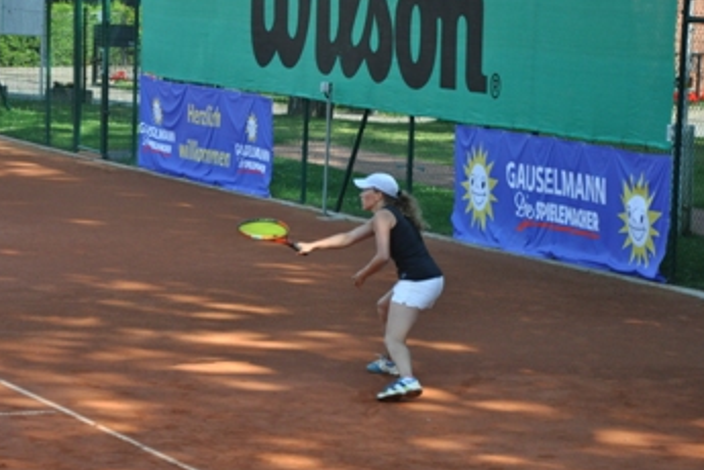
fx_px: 3500
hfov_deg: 11.5
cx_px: 302
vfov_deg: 7.7
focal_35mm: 179
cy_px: 237
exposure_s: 1/1000
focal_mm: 92
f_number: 5.6
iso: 800
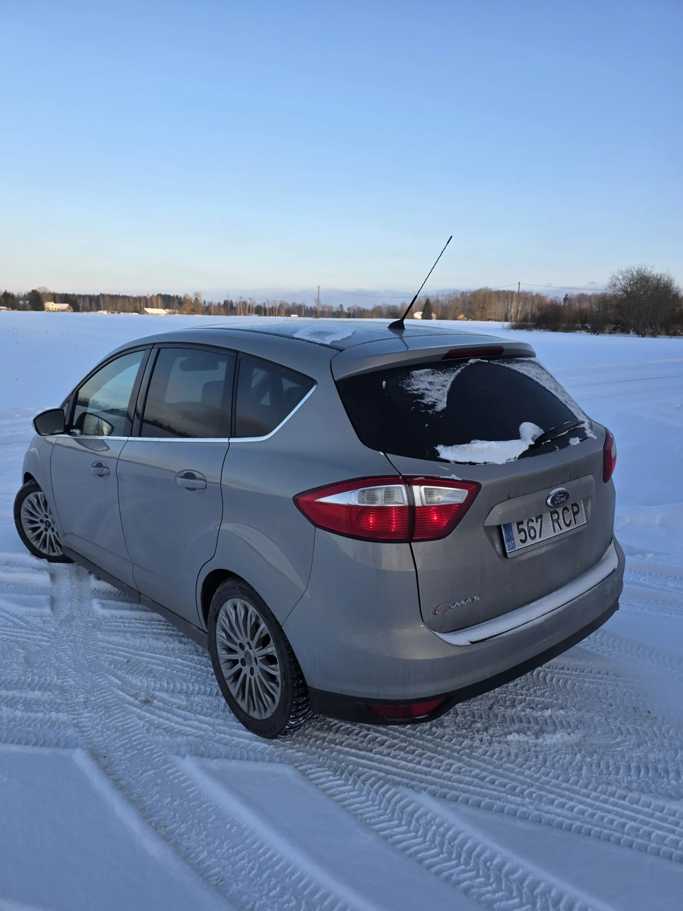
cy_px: 471
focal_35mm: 24
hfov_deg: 56.8
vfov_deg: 71.6
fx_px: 631
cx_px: 327
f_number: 1.7
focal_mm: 6.3
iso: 80
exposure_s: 1/1941
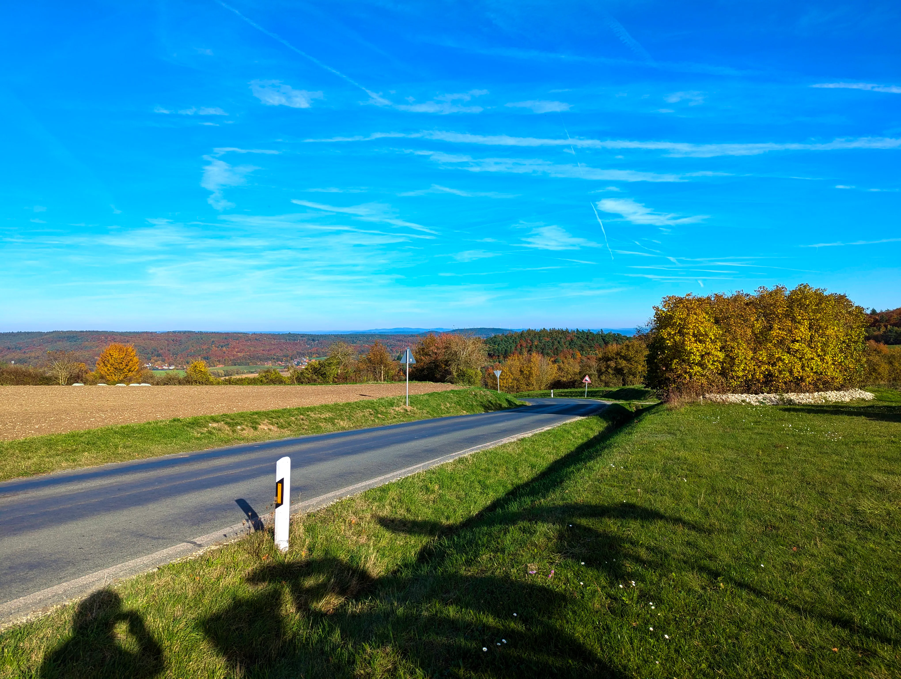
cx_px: 450
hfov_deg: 71.5
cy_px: 340
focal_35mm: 24
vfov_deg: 56.9
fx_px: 626
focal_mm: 6.81
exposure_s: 1/1984
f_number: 1.85
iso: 44
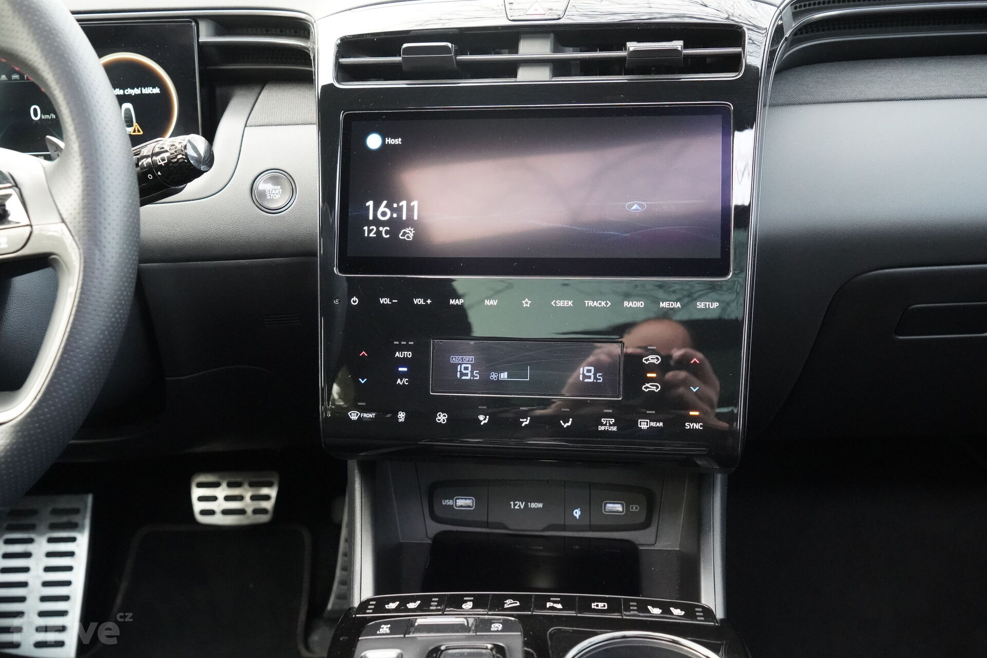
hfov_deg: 55.8
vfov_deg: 38.9
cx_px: 494
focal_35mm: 34
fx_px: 932
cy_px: 329
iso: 12800
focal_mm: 34
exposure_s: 1/160
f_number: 6.3
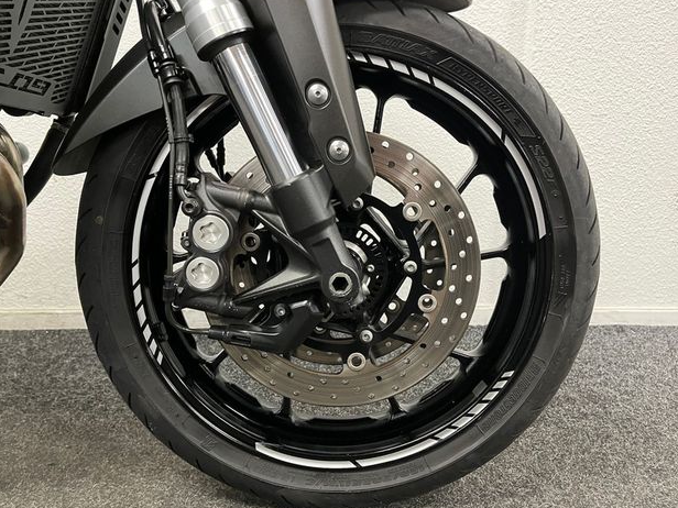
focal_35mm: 27
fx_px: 529
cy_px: 252
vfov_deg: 51.4
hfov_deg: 65.3
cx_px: 330
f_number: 1.6
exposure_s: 1/50
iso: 500
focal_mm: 5.1
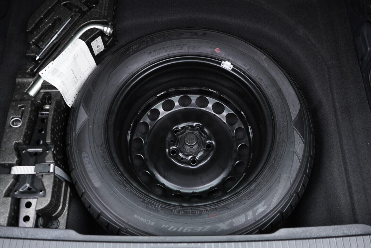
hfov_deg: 53.1
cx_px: 186
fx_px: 371
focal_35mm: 36
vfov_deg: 36.9
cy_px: 124
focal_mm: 24
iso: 500
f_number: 2.8
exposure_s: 1/40
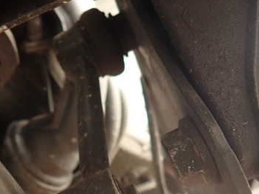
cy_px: 158
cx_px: 68
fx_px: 322
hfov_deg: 42.6
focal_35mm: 43
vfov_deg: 32.6
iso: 200
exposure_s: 1/50
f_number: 2
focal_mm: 4.5
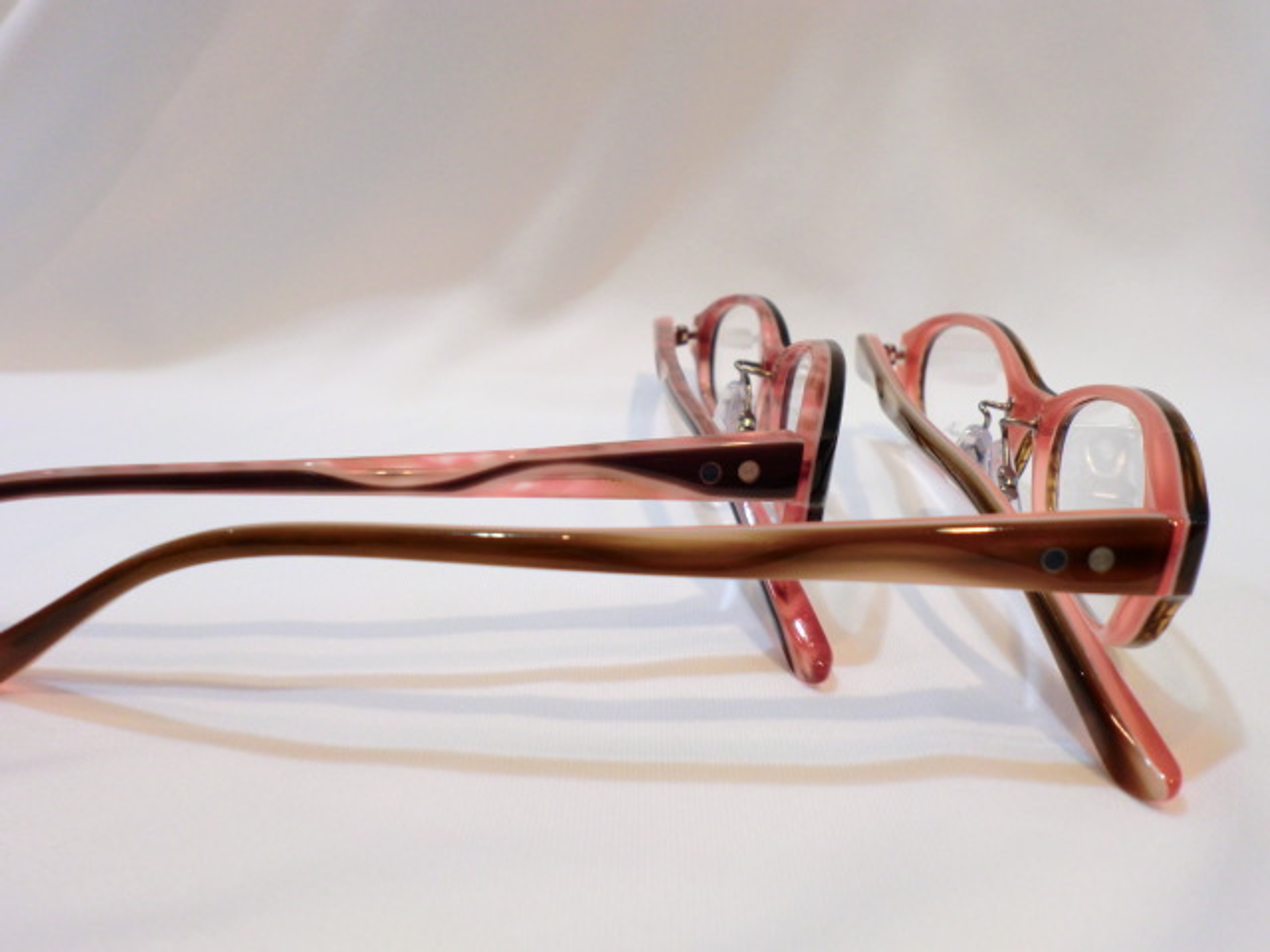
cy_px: 476
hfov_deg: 56.8
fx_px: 1174
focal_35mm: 32
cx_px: 635
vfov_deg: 44.2
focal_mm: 5.8
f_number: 3.5
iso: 80
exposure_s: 1/60
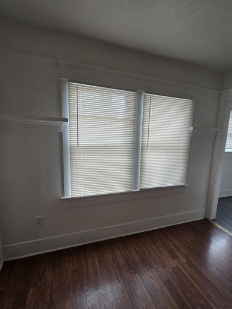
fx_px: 143
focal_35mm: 16
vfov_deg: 94.5
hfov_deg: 77.7
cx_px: 131
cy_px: 160
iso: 125
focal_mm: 2.2
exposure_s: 1/60
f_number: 2.2
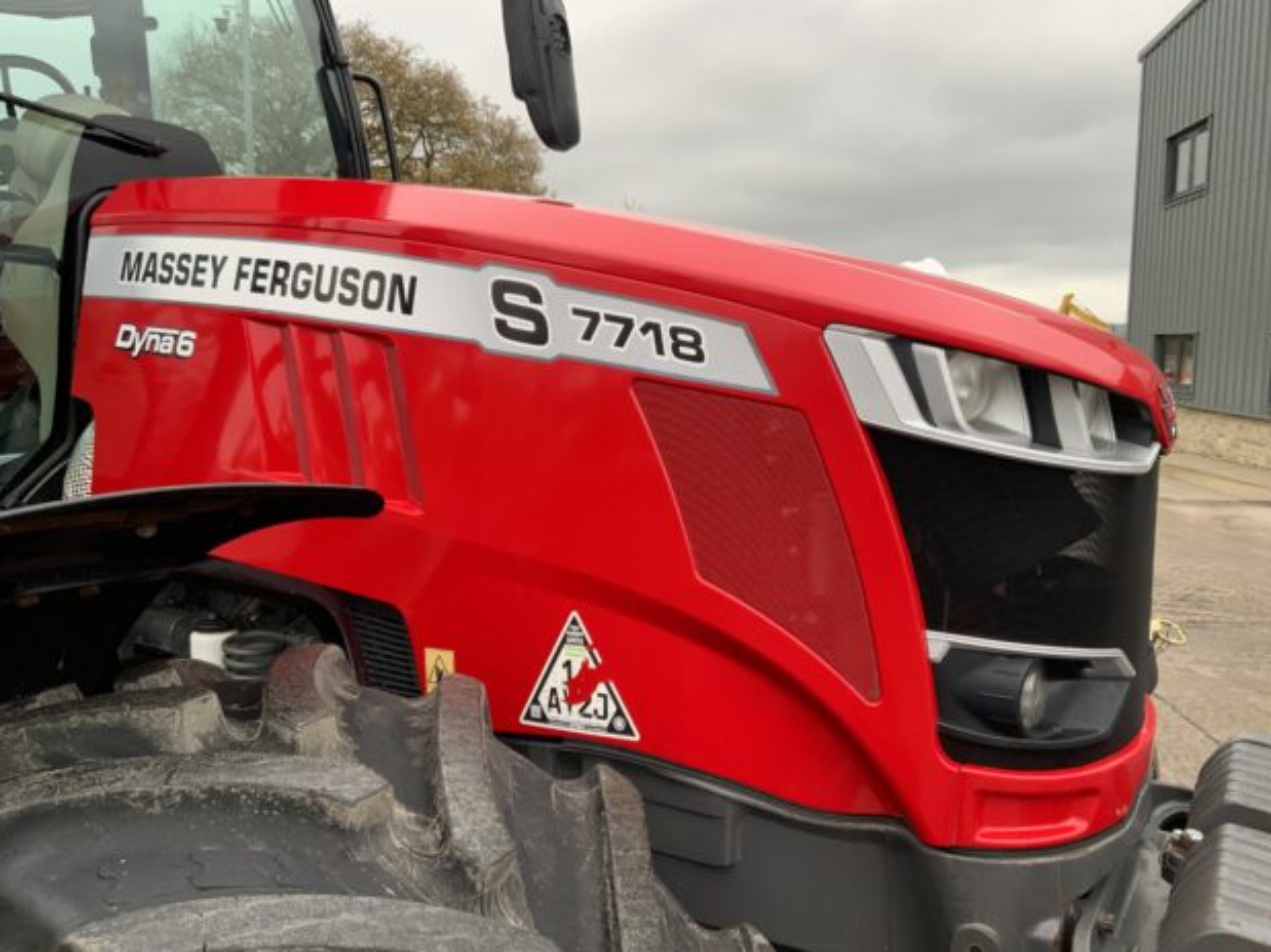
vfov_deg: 46.8
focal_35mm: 30
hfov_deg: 60.0
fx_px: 1101
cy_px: 486
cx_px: 655
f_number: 1.8
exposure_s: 1/122
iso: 40
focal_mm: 3
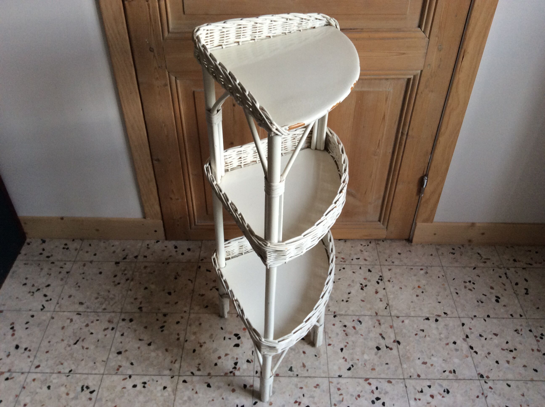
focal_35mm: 32
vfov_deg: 44.1
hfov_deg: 56.9
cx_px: 272
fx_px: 503
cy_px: 204
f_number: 2.4
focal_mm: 3.3
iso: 64
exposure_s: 1/24
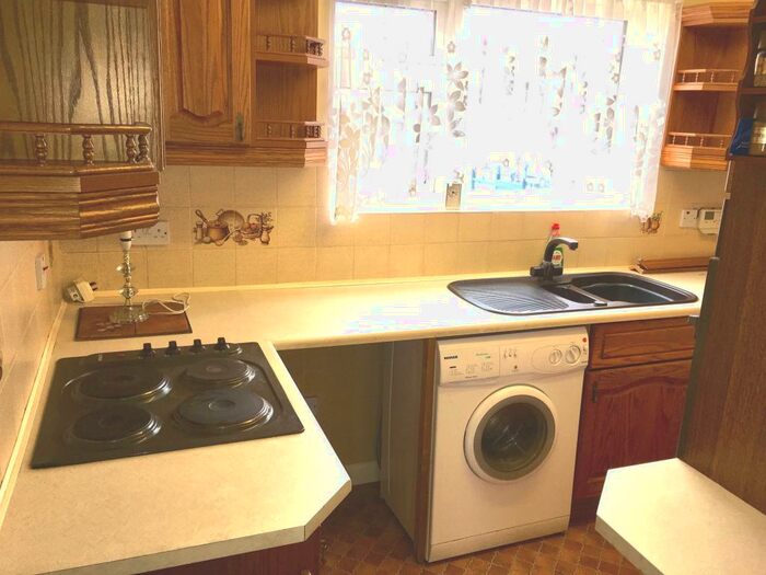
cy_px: 288
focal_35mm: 29
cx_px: 383
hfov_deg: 61.7
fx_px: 642
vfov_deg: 48.2
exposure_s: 1/50
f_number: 2.2
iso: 32
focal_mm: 4.15
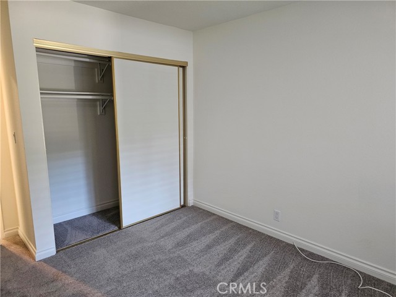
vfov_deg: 58.9
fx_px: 263
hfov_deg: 73.9
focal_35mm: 23
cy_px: 148
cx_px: 198
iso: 800
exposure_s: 1/60
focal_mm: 6.3
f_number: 1.7
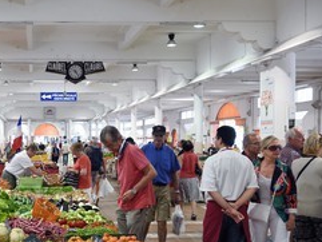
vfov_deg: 27.9
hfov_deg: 35.3
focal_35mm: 52
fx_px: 484
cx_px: 53
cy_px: 154
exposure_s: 1/80
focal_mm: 31
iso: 800
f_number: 6.3
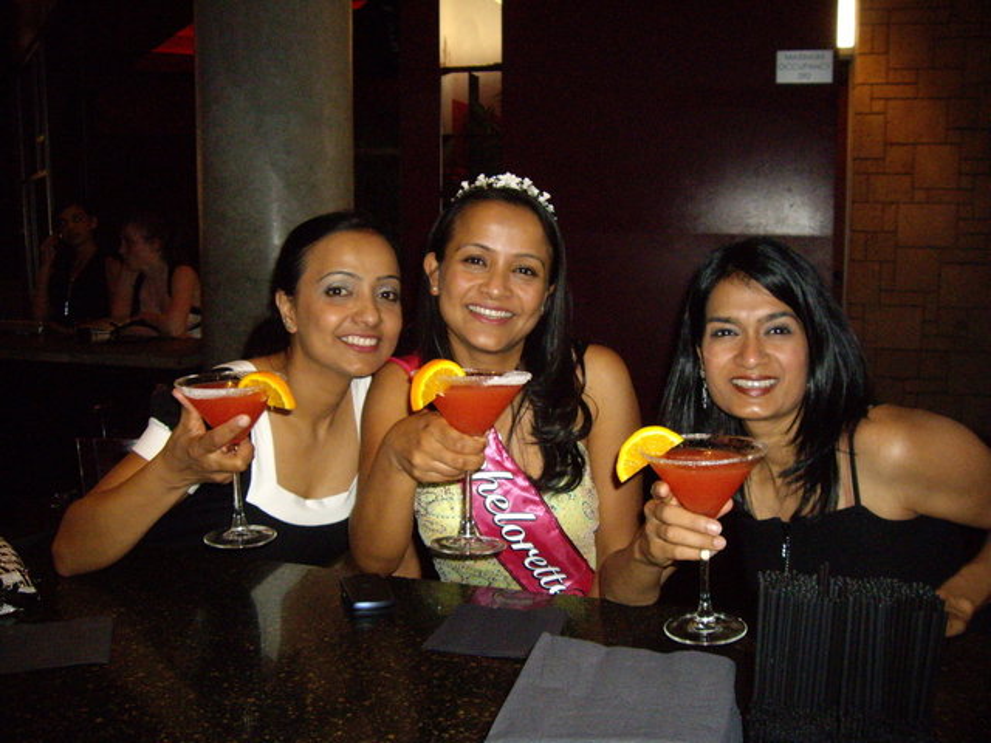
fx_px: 1088
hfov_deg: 49.0
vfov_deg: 37.7
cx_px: 496
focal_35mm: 38
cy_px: 372
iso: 400
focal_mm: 6.2
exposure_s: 1/40
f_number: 2.7
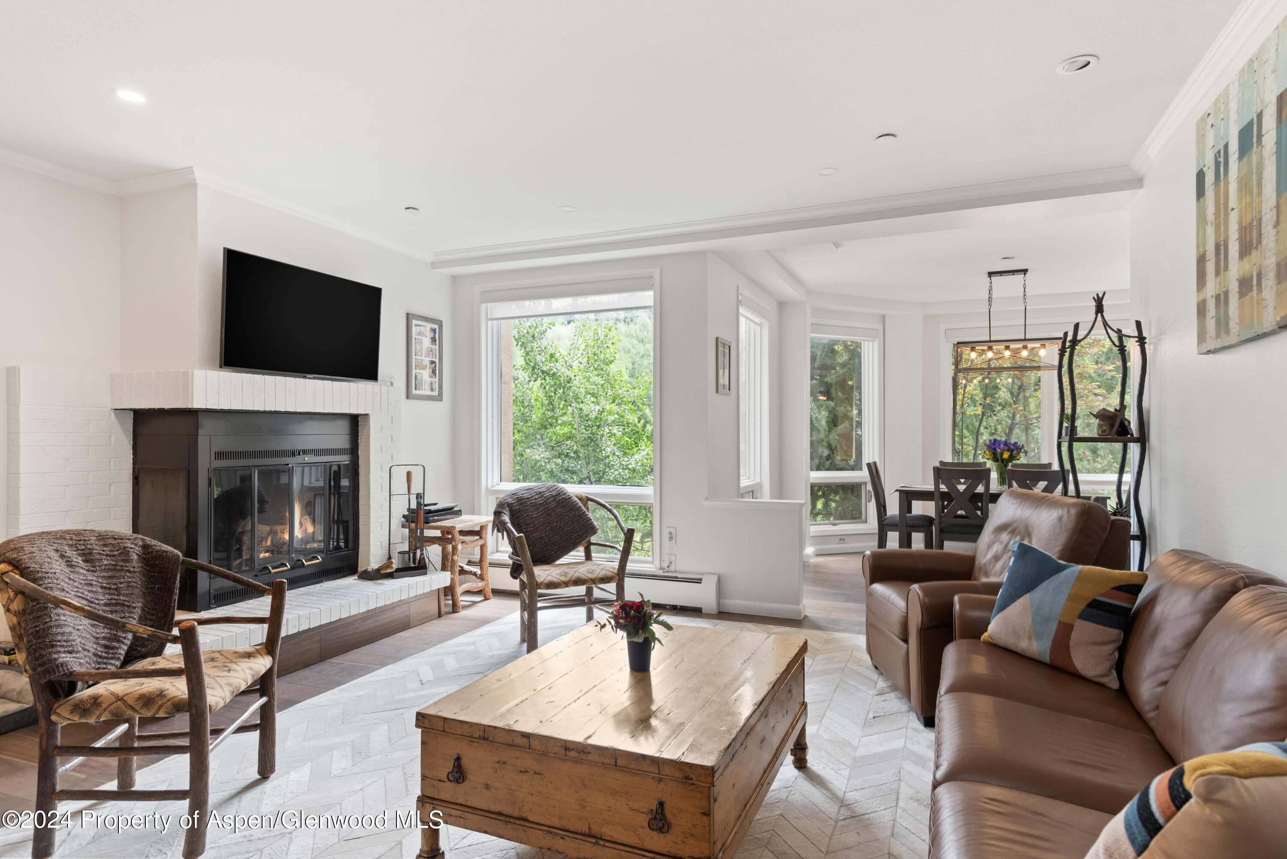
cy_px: 430
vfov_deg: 62.0
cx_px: 644
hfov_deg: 84.0
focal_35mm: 20
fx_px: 715
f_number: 7.1
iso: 500
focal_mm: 20
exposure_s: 1/8
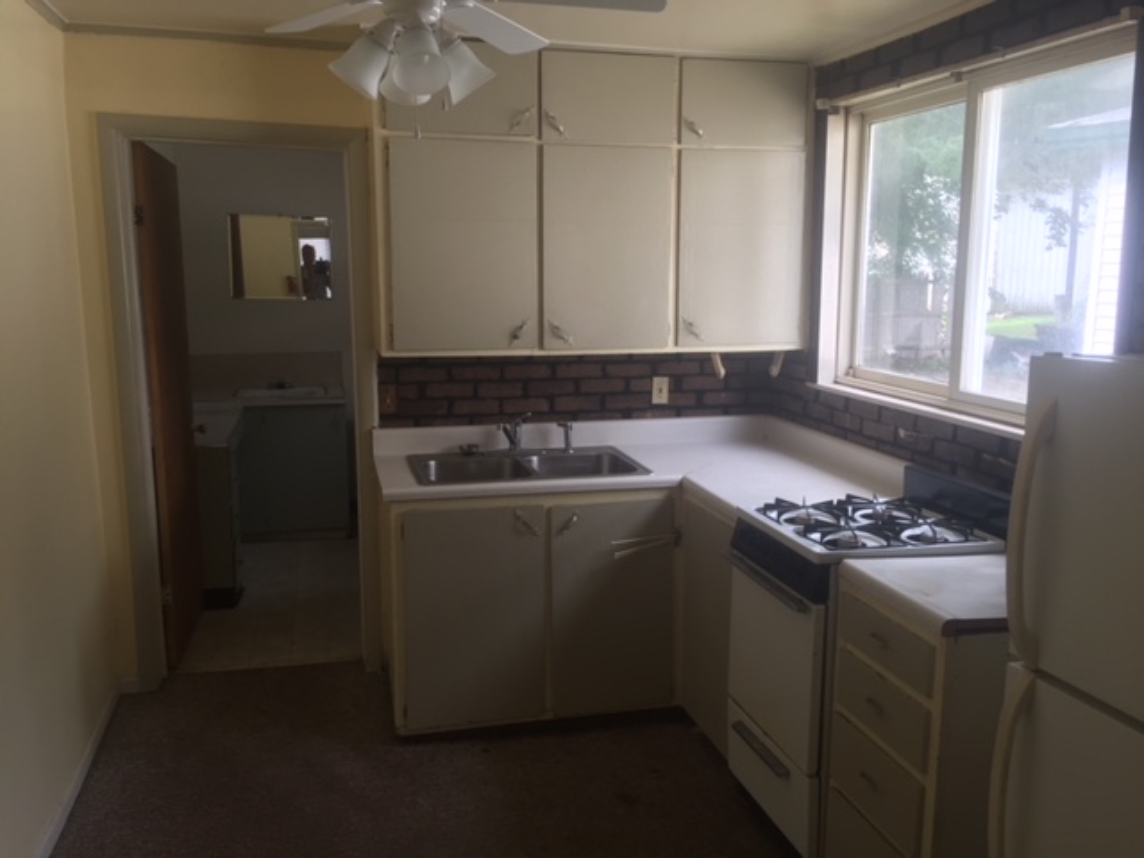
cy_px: 429
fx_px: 958
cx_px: 572
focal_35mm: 29
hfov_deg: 61.7
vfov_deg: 48.2
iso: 32
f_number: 2.2
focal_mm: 4.15
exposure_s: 1/60
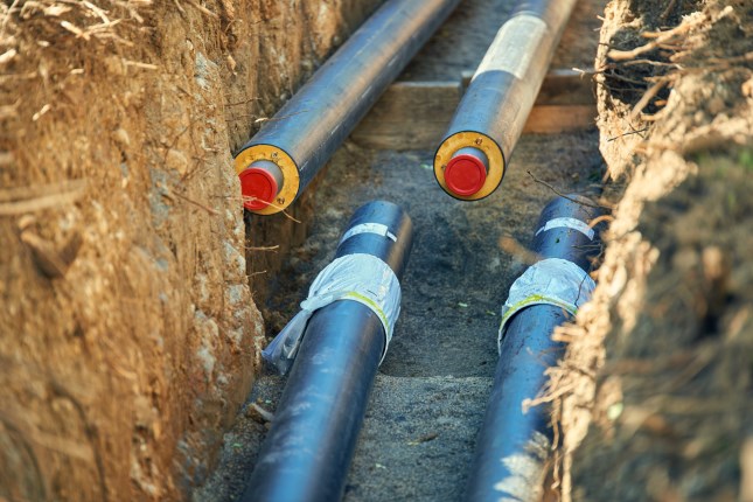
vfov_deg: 6.9
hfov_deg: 10.3
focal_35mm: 200
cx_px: 376
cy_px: 251
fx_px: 4183
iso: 100
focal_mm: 200
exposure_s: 1/100
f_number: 2.8
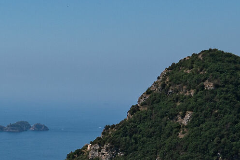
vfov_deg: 10.0
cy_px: 285
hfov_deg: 13.4
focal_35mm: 130
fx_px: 867
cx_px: -250
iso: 100
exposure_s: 1/250
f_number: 10
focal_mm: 18
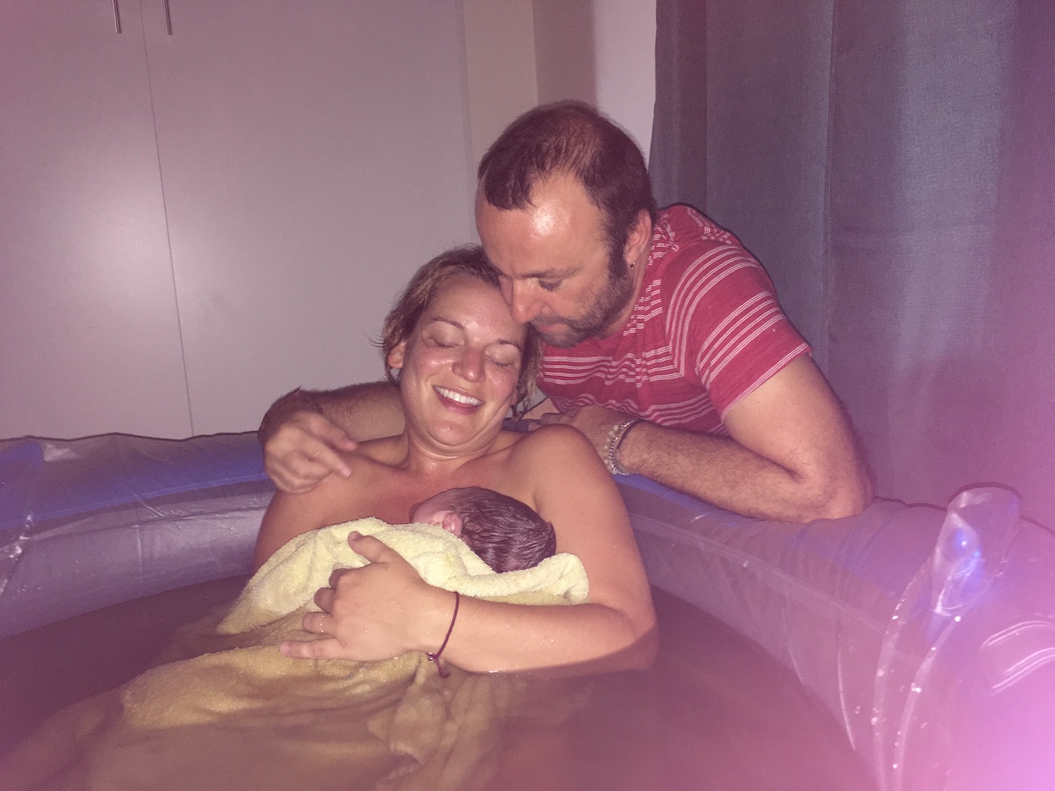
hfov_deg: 61.7
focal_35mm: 29
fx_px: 884
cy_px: 396
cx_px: 528
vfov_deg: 48.2
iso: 80
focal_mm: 4.15
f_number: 2.2
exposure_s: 1/16
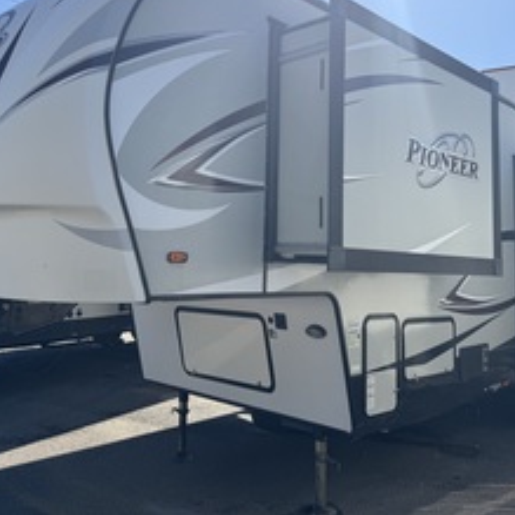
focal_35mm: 34
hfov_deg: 48.4
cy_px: 208
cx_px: 273
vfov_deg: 48.2
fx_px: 572
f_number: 1.78
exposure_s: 1/4049
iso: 80
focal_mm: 6.76
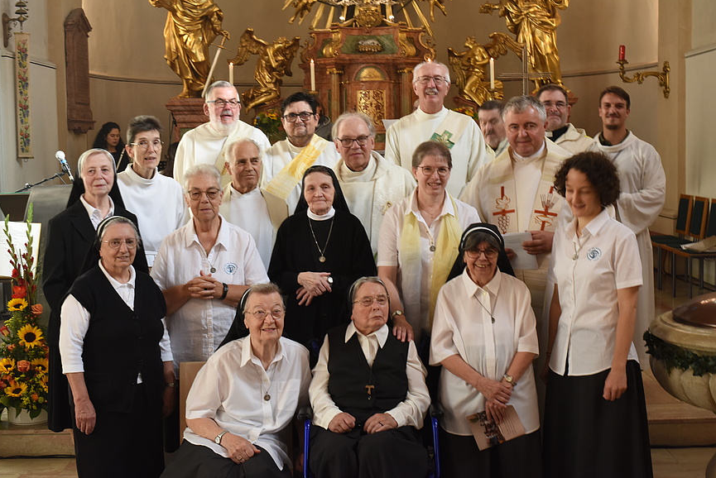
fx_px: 1035
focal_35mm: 52
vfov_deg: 26.0
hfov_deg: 38.2
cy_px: 238
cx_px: 361
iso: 1250
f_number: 16
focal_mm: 50
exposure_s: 1/13
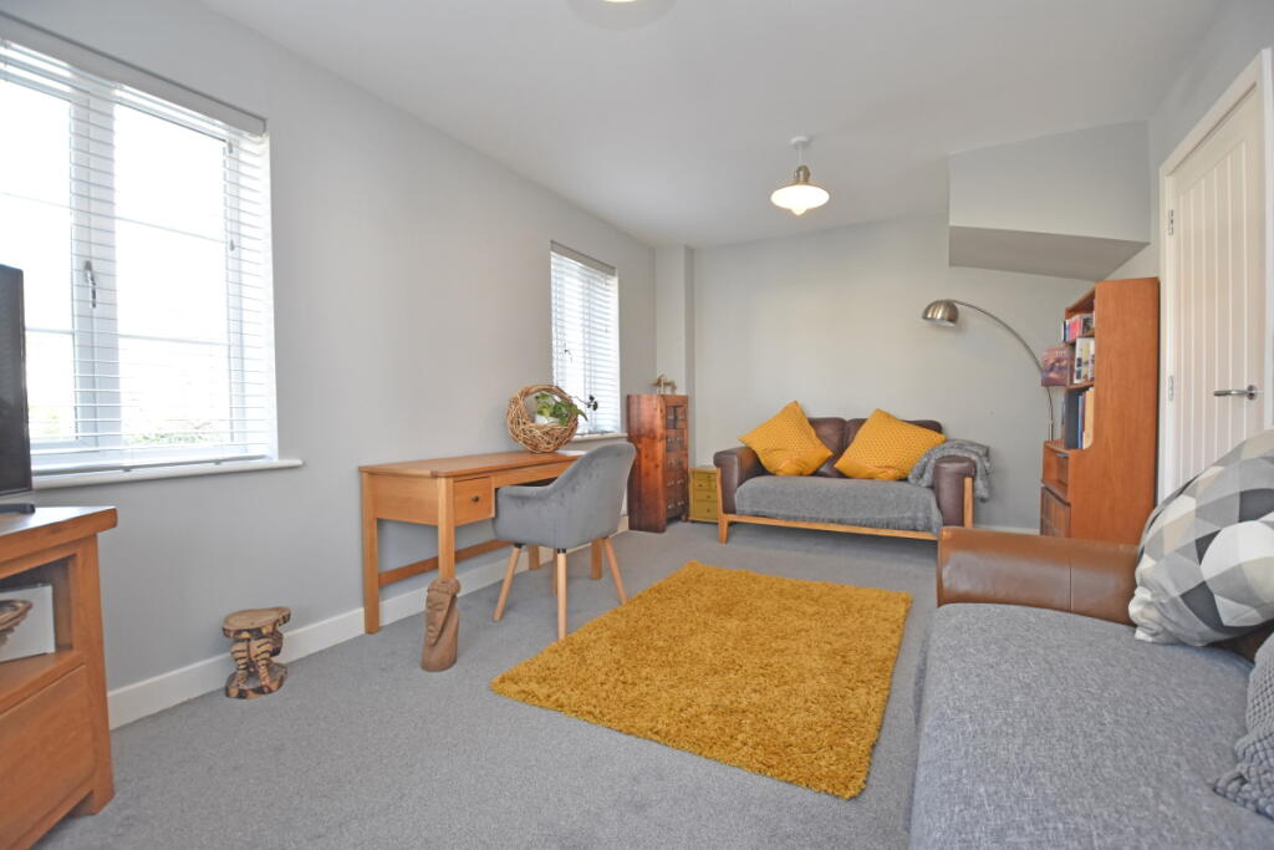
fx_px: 531
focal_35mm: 15
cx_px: 637
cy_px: 425
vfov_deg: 77.3
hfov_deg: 100.4
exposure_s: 1/125
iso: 1100
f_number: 4
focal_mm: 10
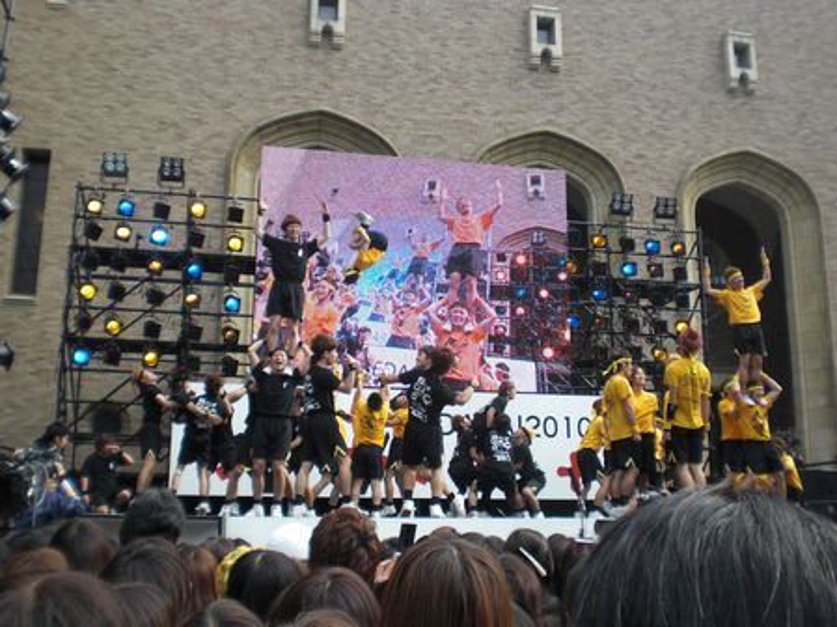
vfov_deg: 37.7
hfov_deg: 49.0
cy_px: 314
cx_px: 418
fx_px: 918
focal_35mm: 38
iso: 64
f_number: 3.1
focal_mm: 6.3
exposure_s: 1/200
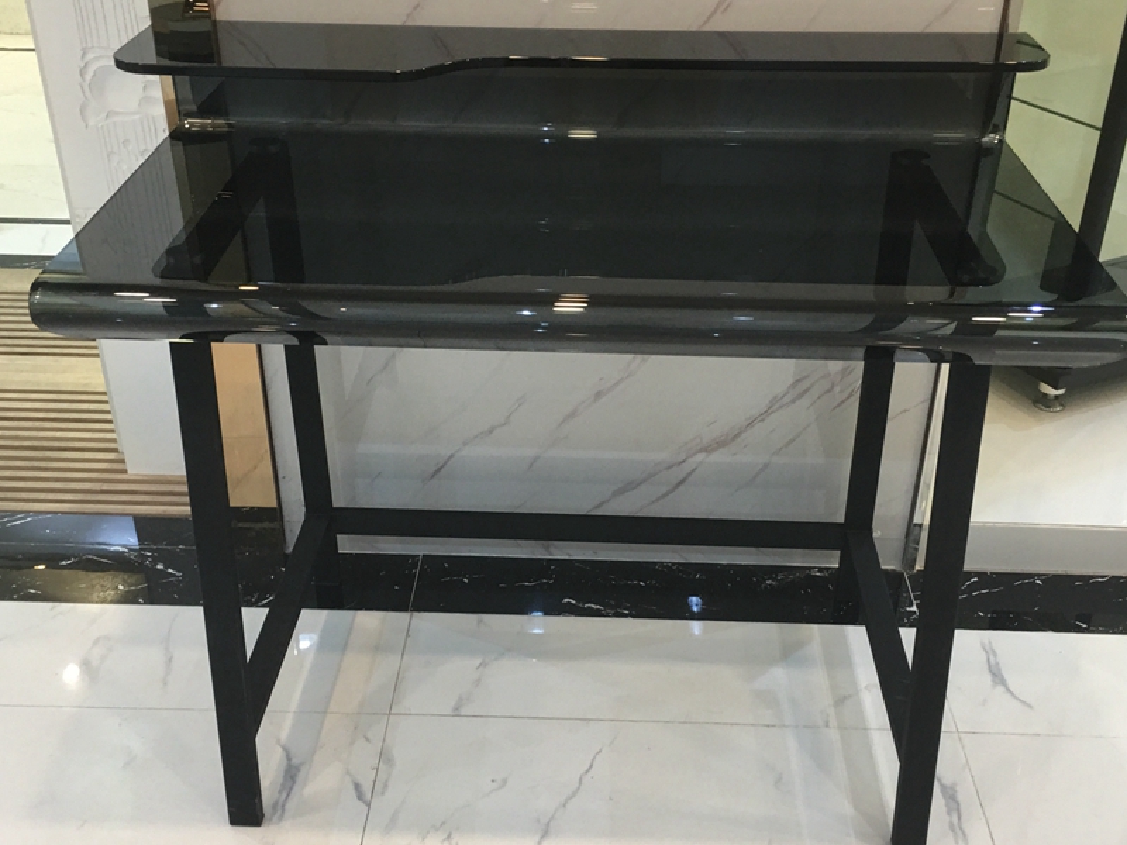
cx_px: 564
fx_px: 944
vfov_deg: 48.2
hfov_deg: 61.7
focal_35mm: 29
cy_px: 422
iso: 50
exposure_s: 1/17
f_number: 2.2
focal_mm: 4.15
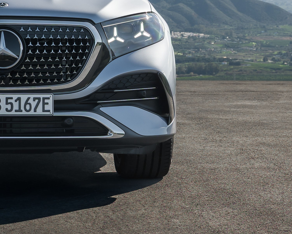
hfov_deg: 14.5
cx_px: 11
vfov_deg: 11.7
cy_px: 46
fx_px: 1132
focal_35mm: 131
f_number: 5.6
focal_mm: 35
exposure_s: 1/320
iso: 100
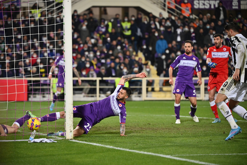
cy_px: 82
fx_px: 1509
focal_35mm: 220
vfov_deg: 6.2
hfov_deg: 9.4
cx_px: 124
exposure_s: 1/1600
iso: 2500
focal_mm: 220
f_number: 4
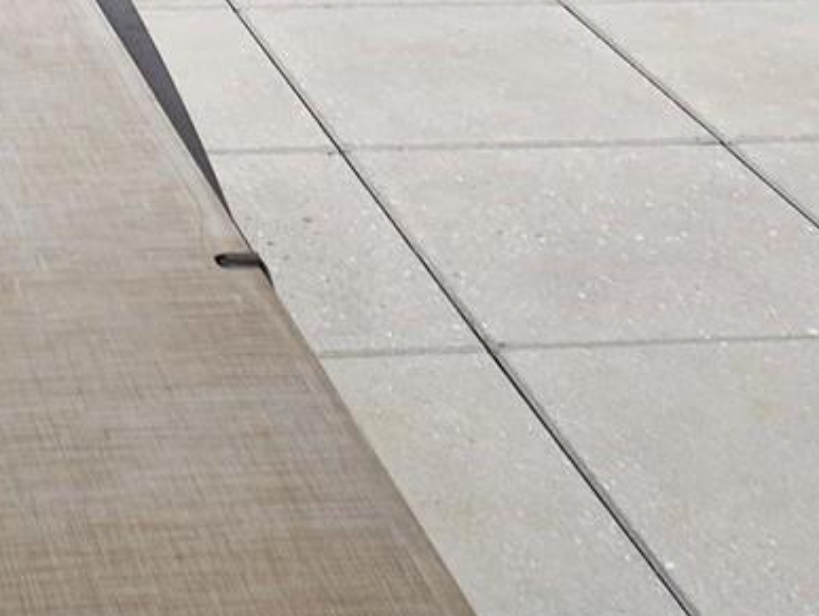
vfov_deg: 13.6
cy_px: -559
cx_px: -150
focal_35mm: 95
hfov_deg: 19.5
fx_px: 2250
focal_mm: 5.4
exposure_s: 1/5000
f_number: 1.8
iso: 80
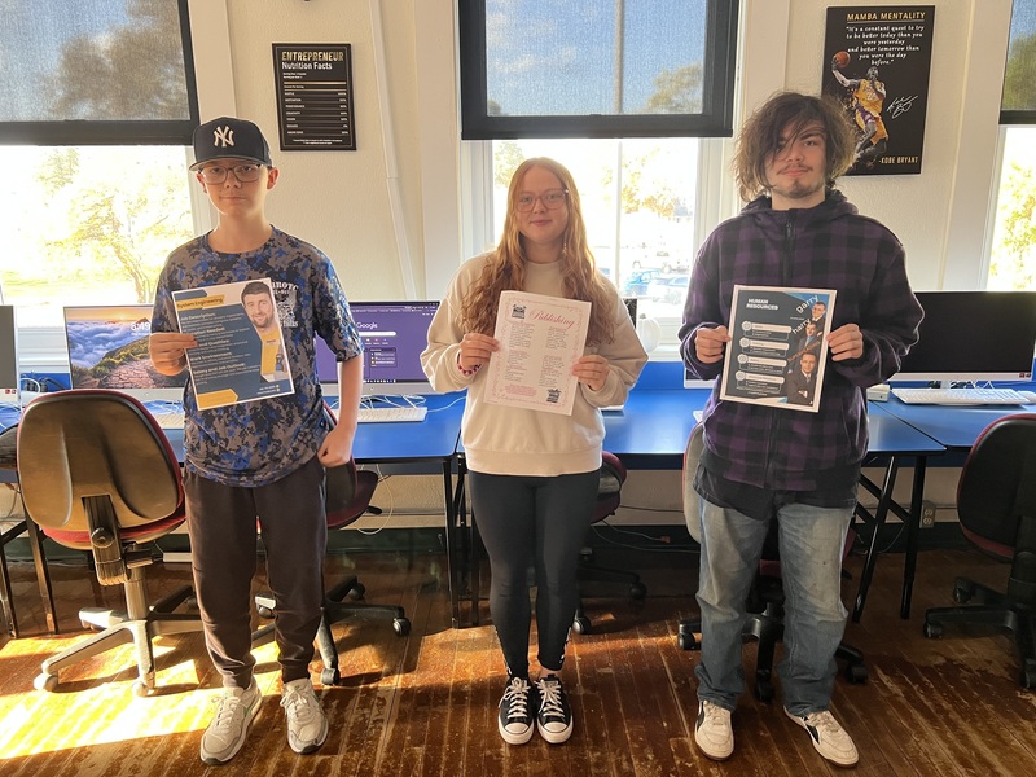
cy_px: 388
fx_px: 778
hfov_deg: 67.3
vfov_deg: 53.1
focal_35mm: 26
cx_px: 518
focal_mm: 5.7
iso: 160
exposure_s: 1/60
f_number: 1.5
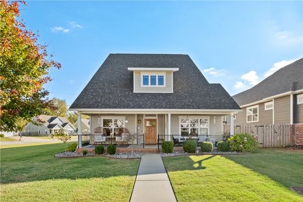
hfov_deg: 100.4
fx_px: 126
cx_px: 152
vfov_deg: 77.3
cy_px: 101
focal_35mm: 15
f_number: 7.1
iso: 3200
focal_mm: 10
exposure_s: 1/850
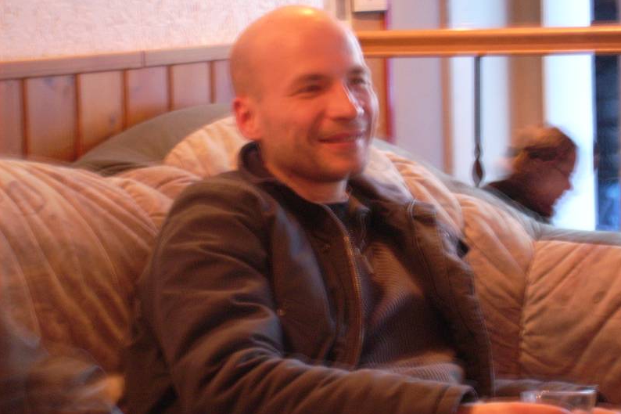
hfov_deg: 18.9
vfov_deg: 12.7
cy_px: 208
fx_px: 1862
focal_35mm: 108
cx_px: 311
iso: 100
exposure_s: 1
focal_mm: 17.14
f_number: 4.9
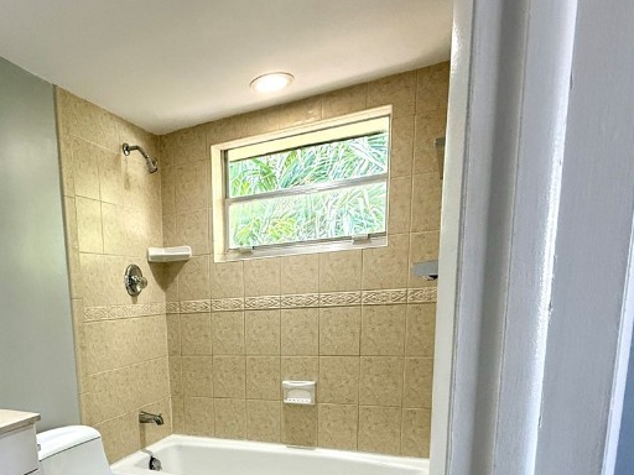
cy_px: 402
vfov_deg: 46.2
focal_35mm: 28
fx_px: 513
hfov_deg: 59.7
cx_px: 151
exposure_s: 1/119
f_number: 2.2
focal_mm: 2.22
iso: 200
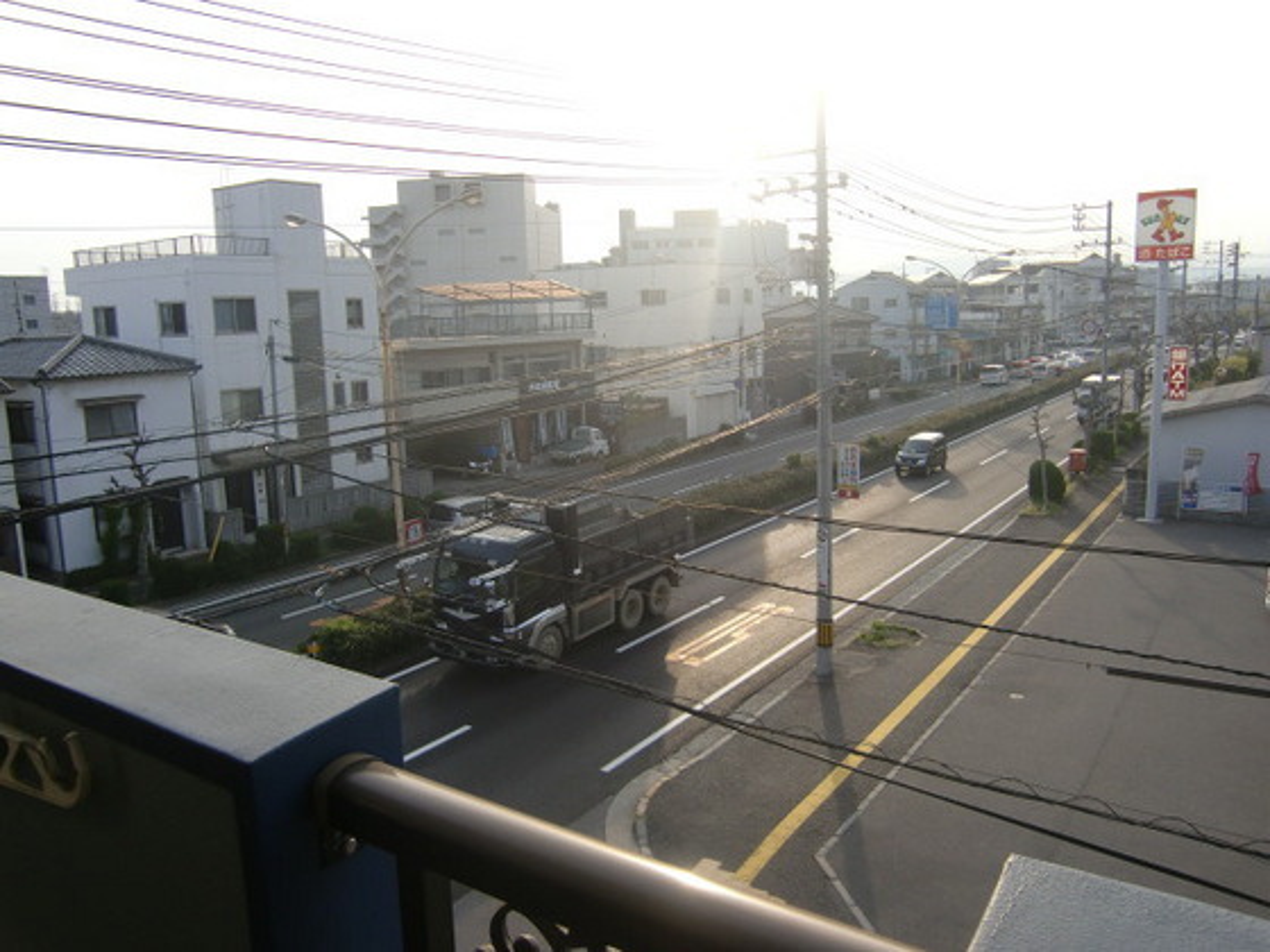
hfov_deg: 63.4
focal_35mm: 28
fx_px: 1027
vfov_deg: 49.7
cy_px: 476
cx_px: 635
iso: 64
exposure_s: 1/500
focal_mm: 4.9
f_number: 2.6
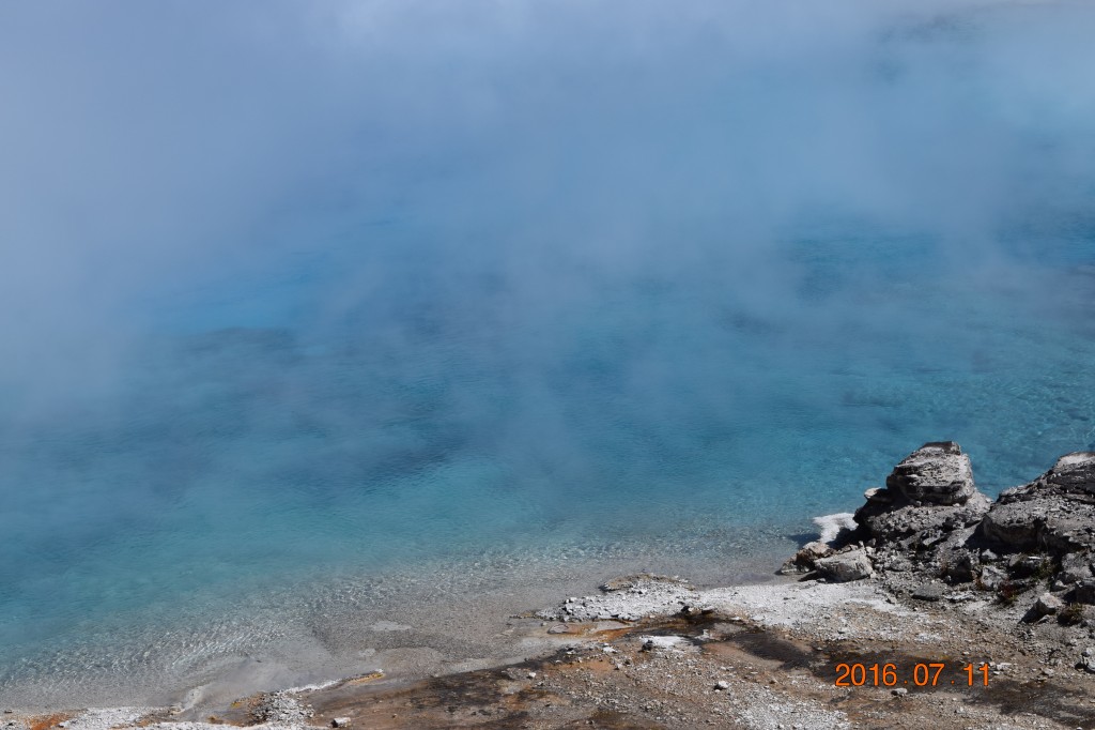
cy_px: 365
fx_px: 2508
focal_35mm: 82
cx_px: 548
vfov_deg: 16.5
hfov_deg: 24.6
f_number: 11
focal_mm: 55
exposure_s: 1/500
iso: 200
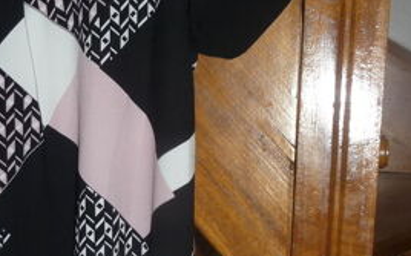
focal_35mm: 71
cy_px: 205
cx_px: 86
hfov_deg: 28.4
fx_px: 795
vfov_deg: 18.1
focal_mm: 4.7
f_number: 3.3
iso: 100
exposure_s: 1/30
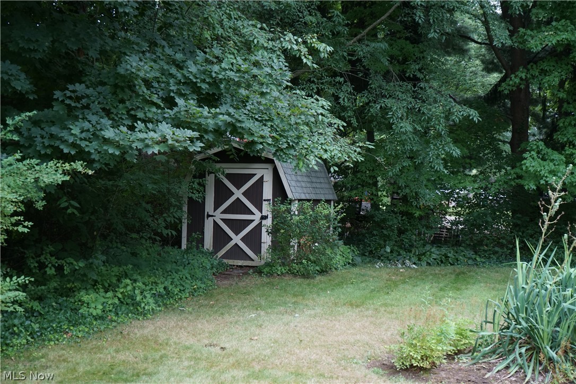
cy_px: 192
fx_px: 848
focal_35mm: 53
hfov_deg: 37.5
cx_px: 288
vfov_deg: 25.5
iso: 500
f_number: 13
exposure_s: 1/60
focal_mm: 53
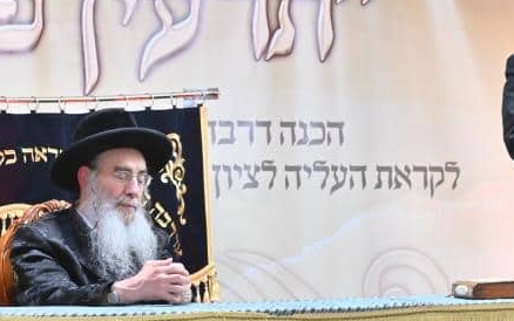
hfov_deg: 10.9
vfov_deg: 6.8
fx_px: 2704
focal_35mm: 193
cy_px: 187
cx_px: 266
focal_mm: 81
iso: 1250
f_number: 4
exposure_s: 1/160
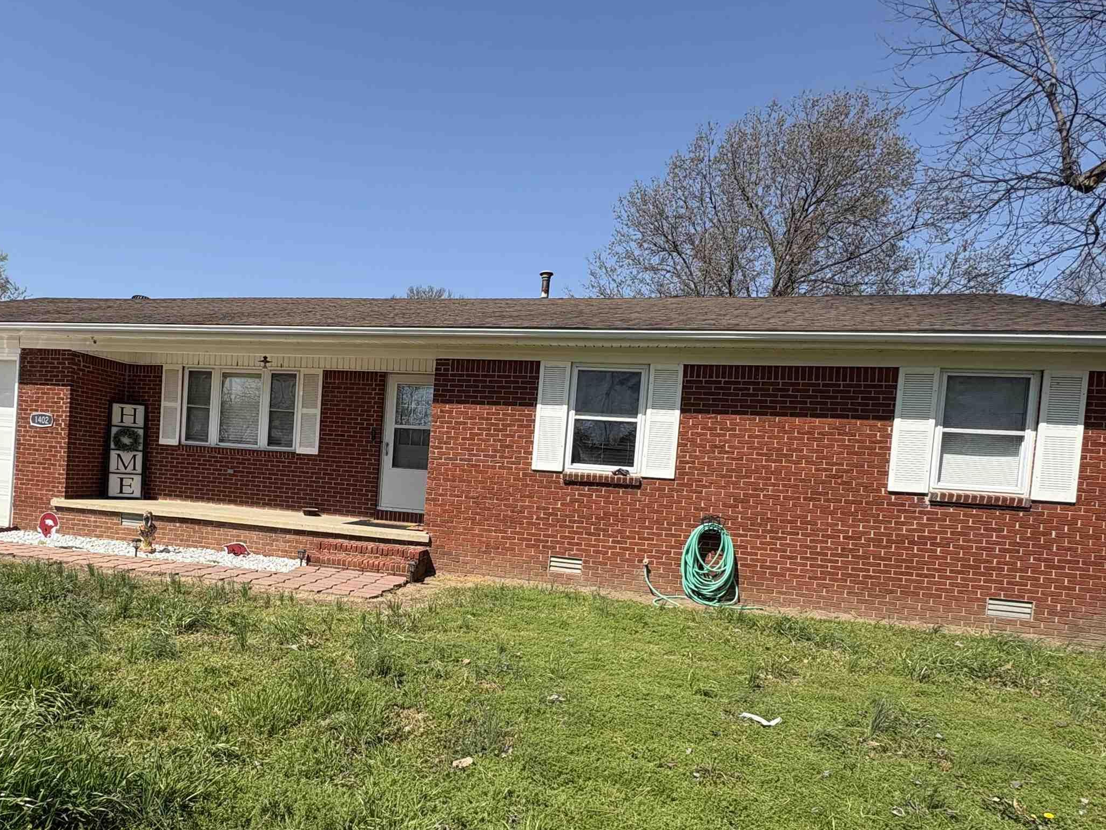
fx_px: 671
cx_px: 419
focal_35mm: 21
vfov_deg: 62.9
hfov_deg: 77.7
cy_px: 495
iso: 50
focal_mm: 2.22
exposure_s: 1/1789
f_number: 2.2
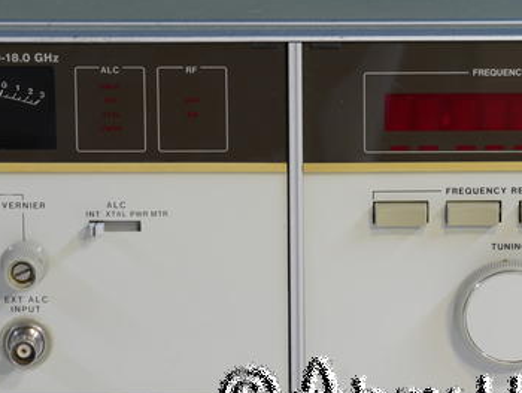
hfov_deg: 7.9
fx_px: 3757
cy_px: 217
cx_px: 283
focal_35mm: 249
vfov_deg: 6.0
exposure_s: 1/2
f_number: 14
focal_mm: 109
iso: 400
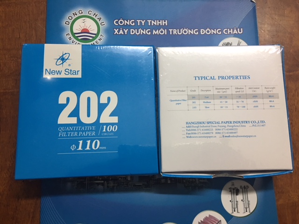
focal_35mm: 29
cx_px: 150
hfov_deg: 61.7
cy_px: 112
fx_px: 250
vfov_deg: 48.2
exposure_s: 1/17
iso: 100
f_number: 2.2
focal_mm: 4.15
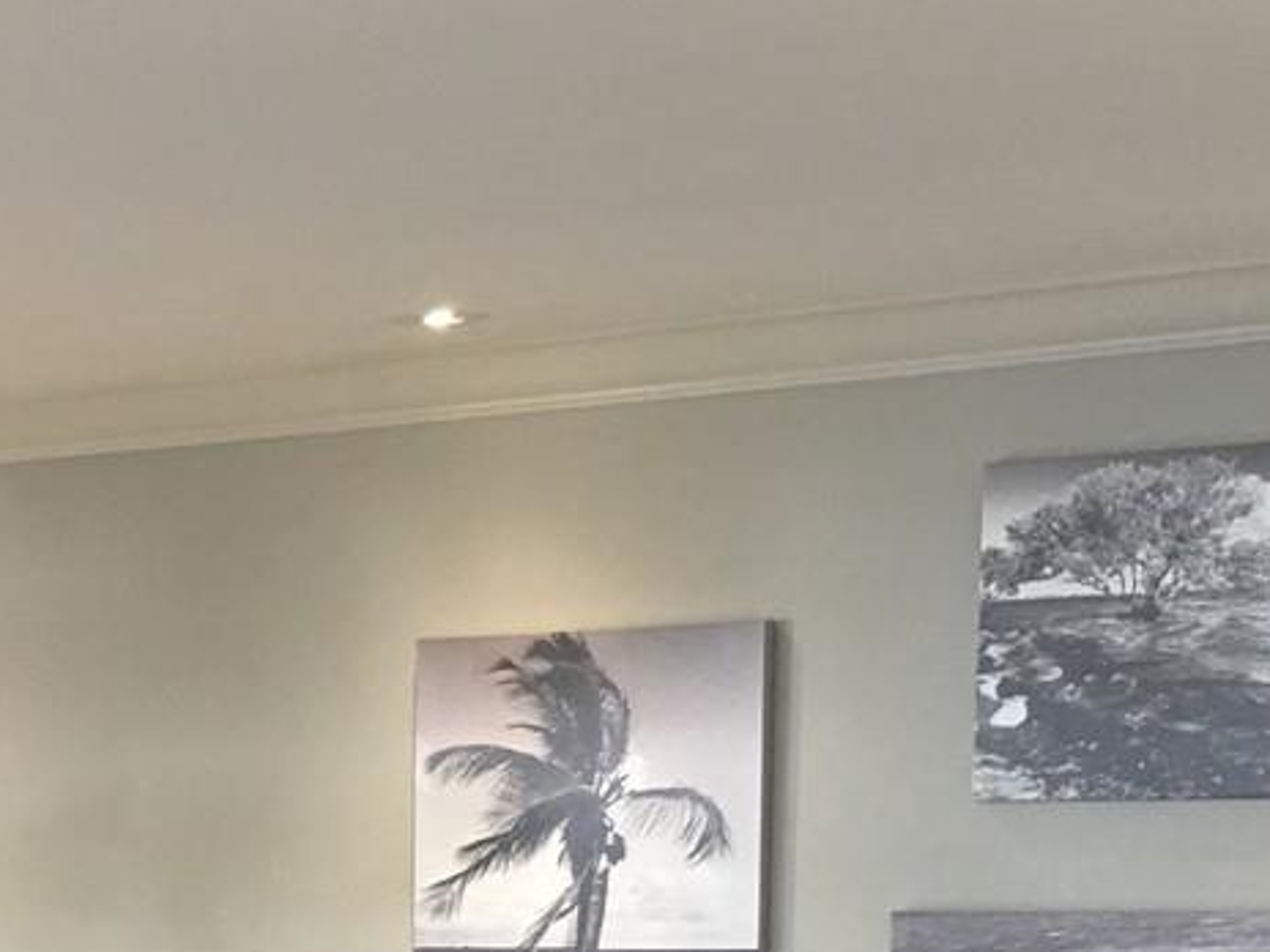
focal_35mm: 100
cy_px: 1234
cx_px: -189
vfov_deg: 14.2
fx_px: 3669
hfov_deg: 18.7
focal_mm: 4.15
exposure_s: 1/15
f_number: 2.2
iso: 50
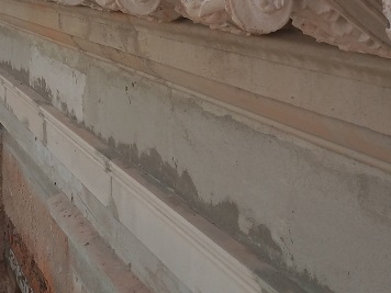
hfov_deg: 41.7
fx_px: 508
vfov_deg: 30.9
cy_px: 38
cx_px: 141
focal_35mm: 45
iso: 112
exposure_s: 1/977
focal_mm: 3.54
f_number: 2
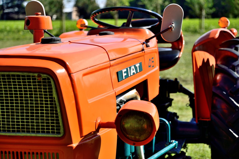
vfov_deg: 14.9
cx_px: 120
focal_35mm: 92
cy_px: 80
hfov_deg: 22.1
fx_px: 611
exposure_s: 1/400
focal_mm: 92
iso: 100
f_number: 5.3
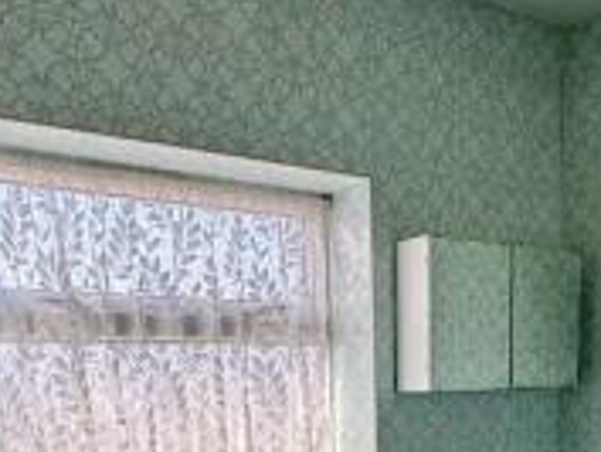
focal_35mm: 46
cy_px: 576
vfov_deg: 26.9
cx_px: 355
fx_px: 799
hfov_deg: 41.1
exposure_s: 1/132
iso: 40
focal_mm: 2.22
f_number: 2.2
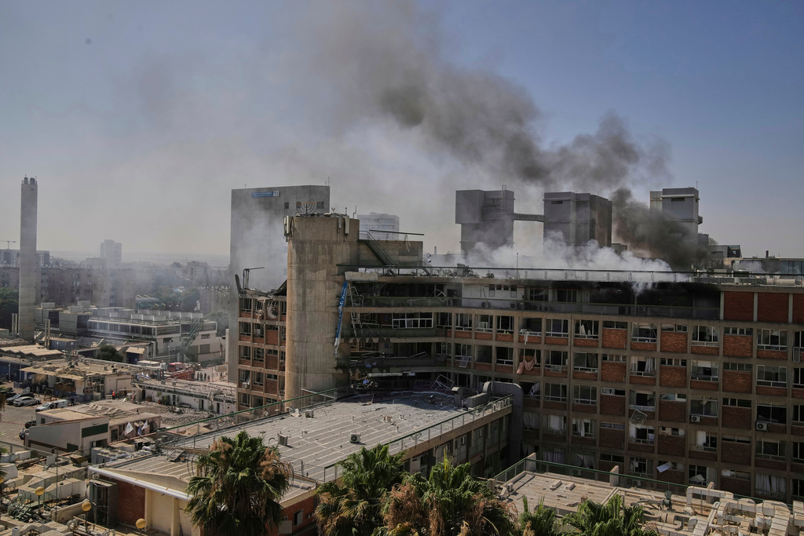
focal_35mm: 31
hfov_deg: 60.3
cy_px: 268
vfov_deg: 42.3
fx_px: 692
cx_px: 402
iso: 500
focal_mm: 31
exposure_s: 1/1600
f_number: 11
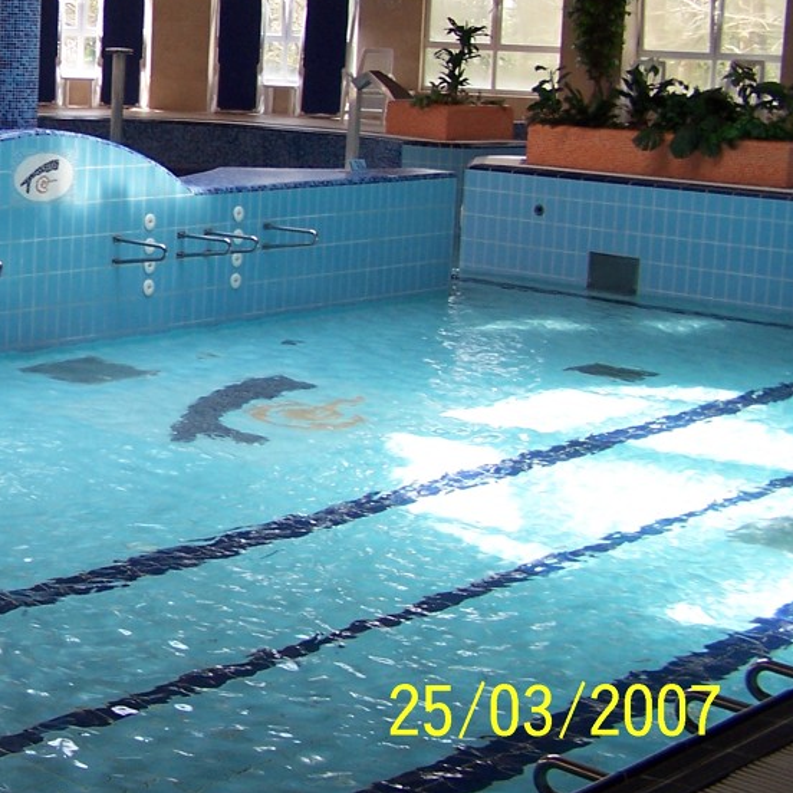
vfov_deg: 23.5
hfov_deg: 22.5
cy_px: 236
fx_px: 1892
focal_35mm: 73
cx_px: -46
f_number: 2.8
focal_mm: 6.3
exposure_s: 1/90
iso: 80
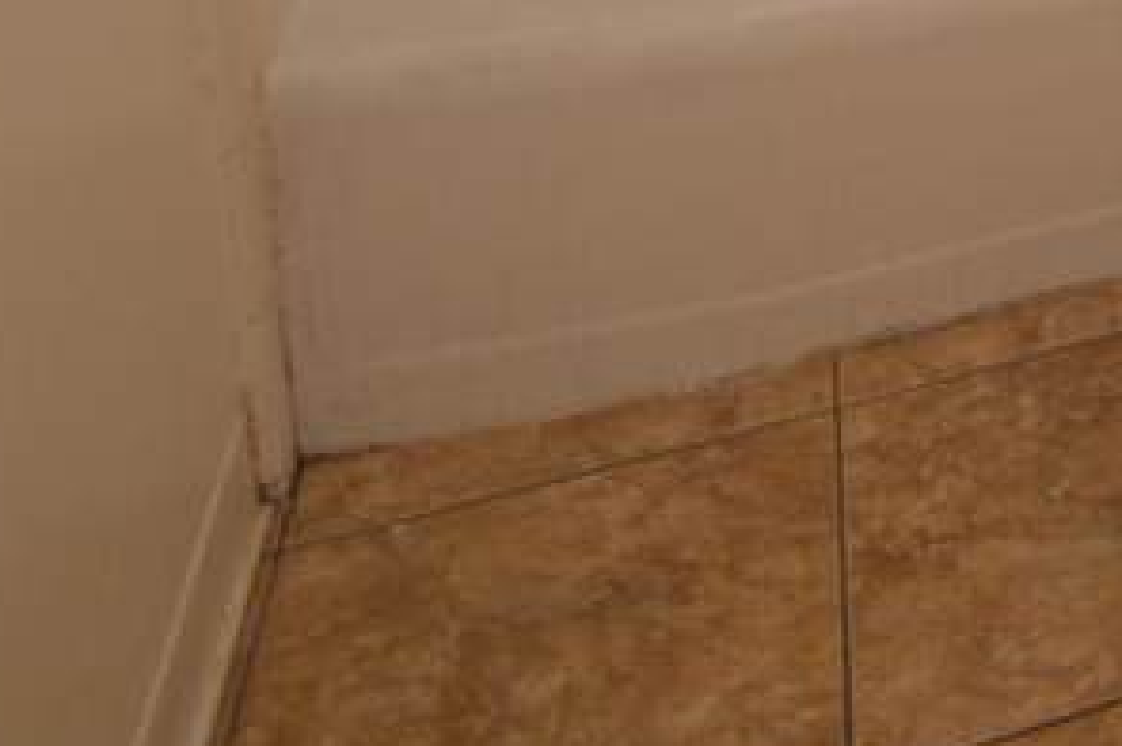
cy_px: -820
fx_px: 2024
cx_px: 1890
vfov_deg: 15.7
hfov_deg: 22.3
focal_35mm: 65
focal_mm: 10
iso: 400
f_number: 4
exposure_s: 1/60
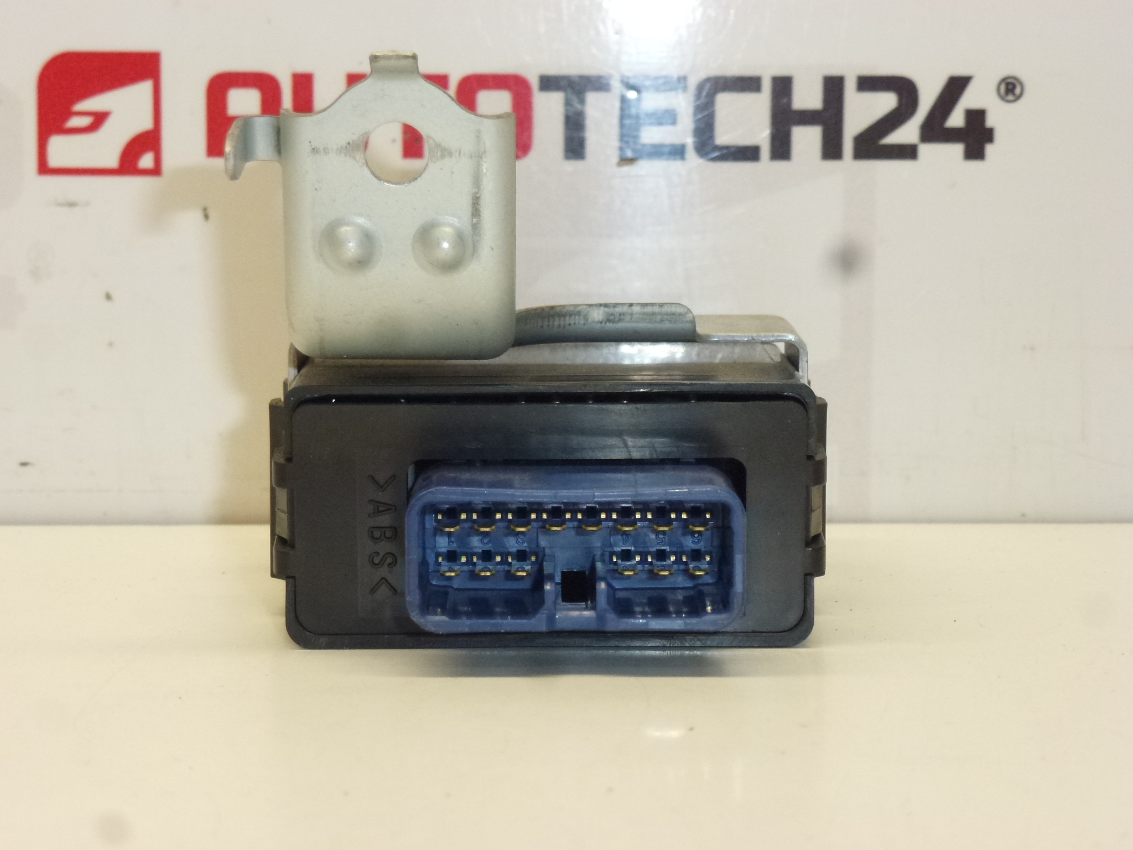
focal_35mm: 82
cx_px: 566
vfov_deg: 18.0
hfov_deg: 23.8
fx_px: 2684
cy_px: 425
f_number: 4.8
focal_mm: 14.8
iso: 400
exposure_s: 1/125
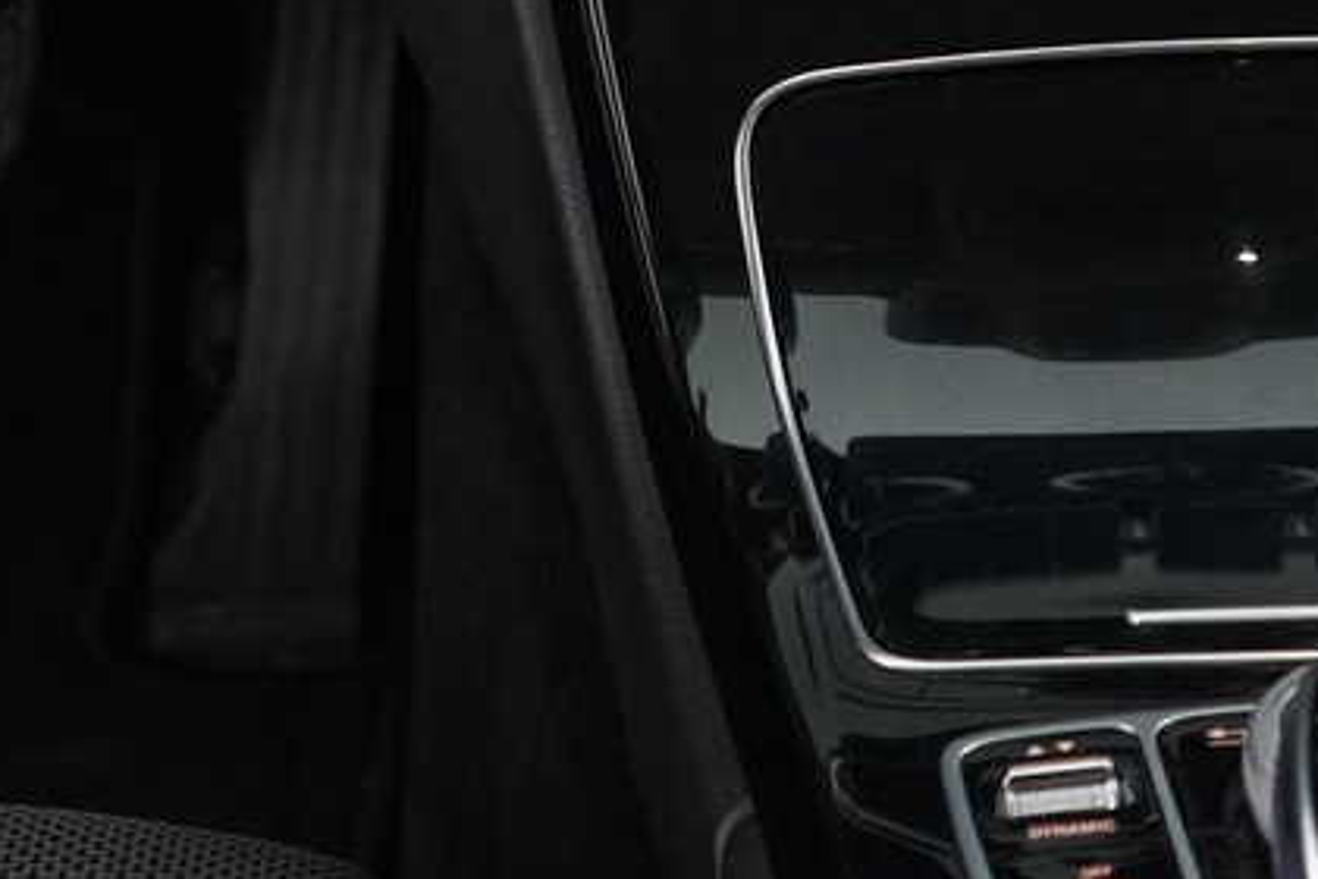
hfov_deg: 18.9
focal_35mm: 108
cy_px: -757
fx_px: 3954
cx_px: 794
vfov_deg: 11.6
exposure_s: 1/60
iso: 4000
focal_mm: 28
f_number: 3.5
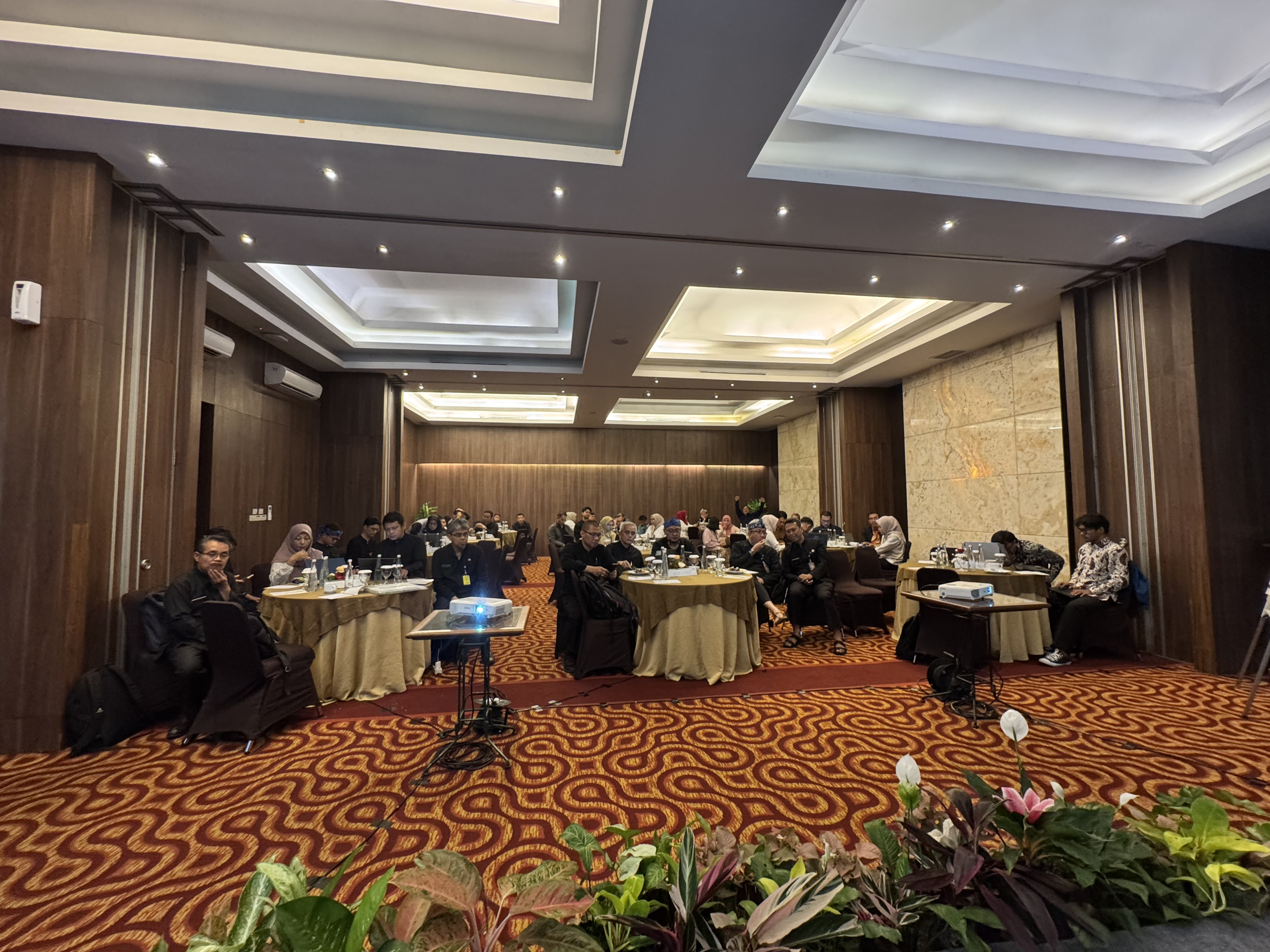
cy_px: 476
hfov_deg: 102.1
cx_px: 635
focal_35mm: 14
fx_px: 514
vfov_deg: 85.7
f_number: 2.2
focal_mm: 2.22
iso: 320
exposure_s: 1/50
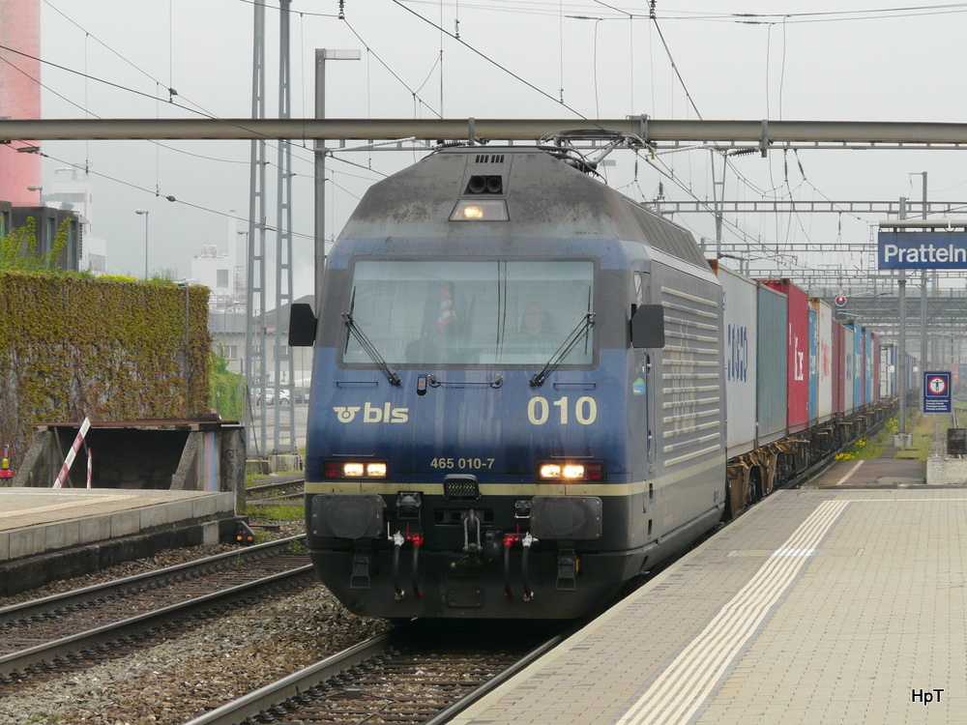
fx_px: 4581
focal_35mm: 164
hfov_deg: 12.0
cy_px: 362
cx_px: 484
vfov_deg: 9.1
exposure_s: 1/200
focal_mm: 27
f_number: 5
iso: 100
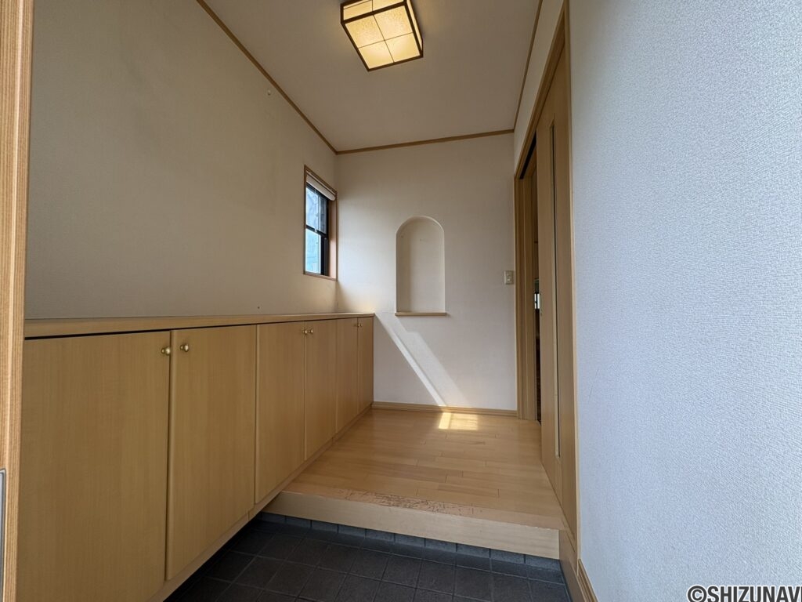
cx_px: 401
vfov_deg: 85.7
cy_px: 301
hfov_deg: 102.1
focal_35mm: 14
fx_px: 324
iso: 64
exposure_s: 1/192
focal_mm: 2.22
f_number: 2.2
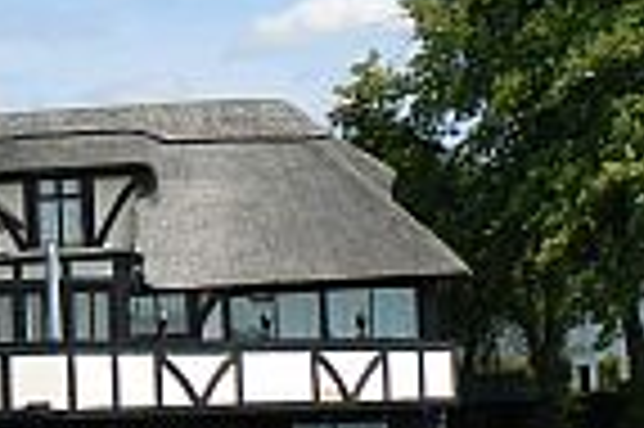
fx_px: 2091
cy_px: 300
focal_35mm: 117
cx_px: -126
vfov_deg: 11.7
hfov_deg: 16.8
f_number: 6.3
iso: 80
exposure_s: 1/400
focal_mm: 7.7
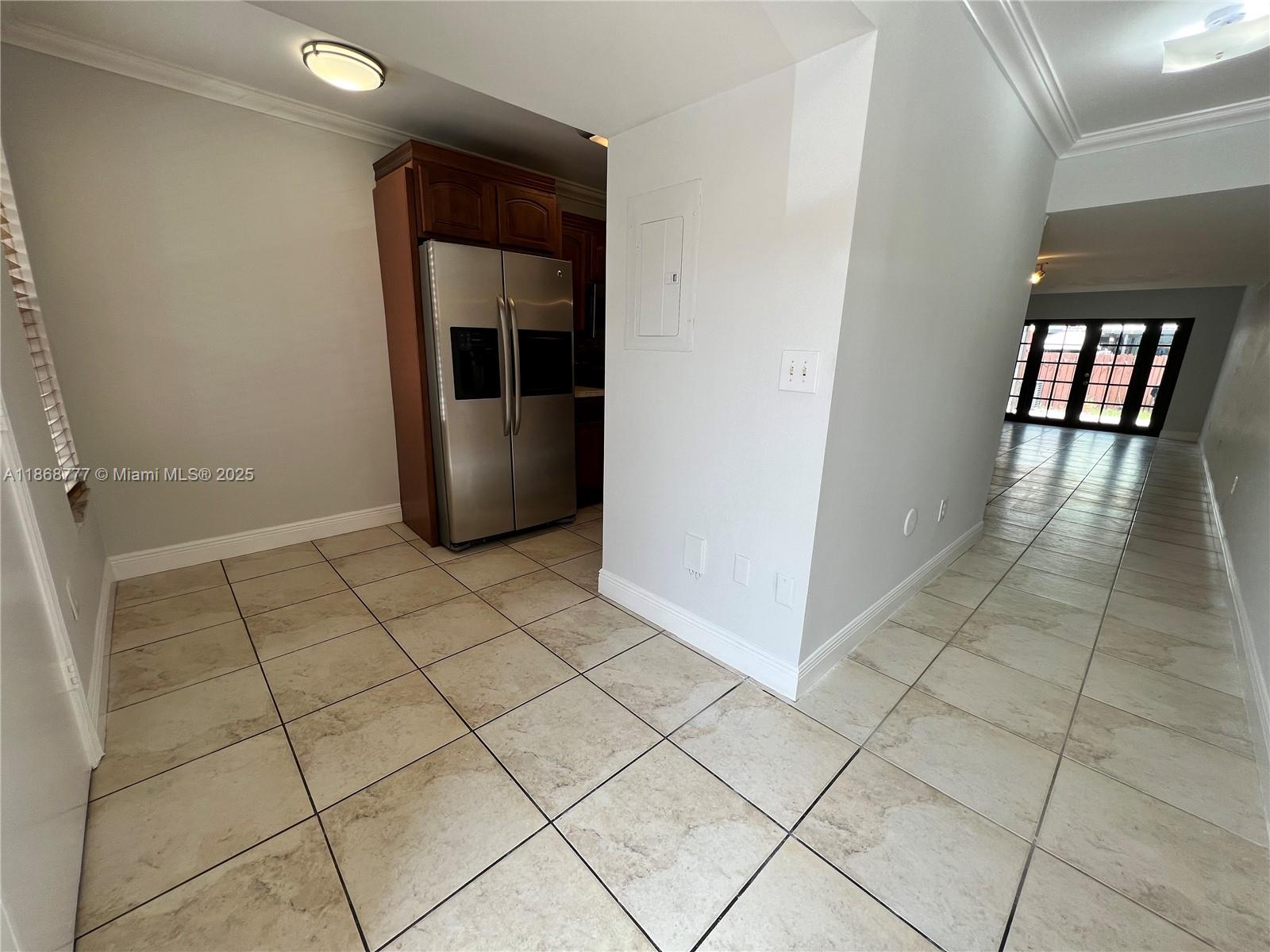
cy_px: 476
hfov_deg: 106.2
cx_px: 635
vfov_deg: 89.9
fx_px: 477
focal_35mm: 13
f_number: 1.8
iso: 40
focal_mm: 1.57
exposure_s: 1/120
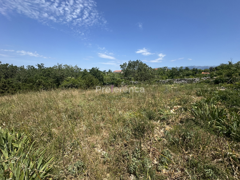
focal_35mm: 14
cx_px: 120
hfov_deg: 102.1
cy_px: 90
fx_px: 97
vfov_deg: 85.7
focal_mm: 2.22
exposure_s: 1/1789
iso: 40
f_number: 2.2
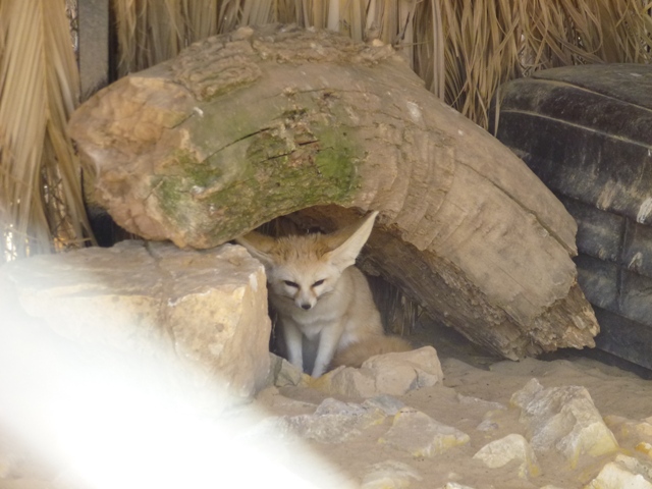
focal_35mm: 168
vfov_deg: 8.8
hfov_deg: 11.8
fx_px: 3164
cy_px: 244
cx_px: 326
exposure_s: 1/100
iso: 250
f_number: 5.4
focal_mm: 30.1
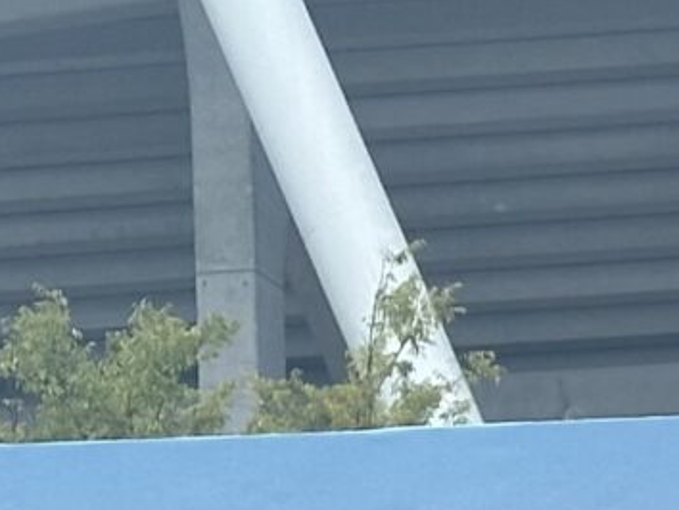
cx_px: 1191
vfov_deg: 4.2
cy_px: 934
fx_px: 6811
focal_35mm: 347
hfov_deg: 5.6
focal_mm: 6.86
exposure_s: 1/1848
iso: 64
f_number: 1.78
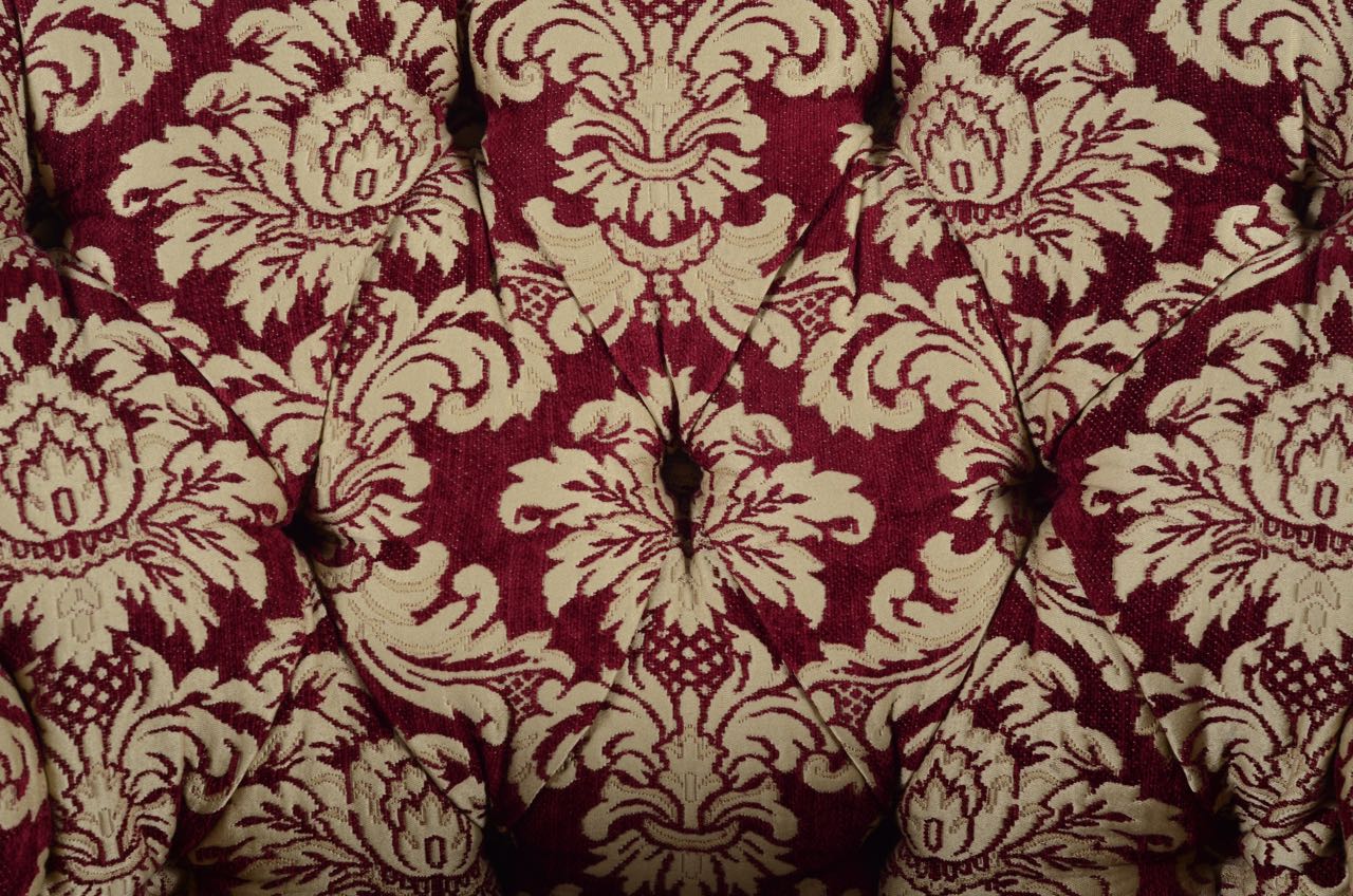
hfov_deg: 27.0
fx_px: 2813
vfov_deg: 18.1
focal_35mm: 75
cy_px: 448
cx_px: 676
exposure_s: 1/125
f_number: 5.6
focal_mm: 50
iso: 100
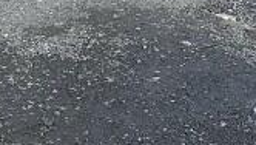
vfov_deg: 7.2
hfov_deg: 13.3
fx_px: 1095
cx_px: 210
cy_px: -171
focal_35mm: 161
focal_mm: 6.86
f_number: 1.78
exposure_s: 1/1256
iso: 80
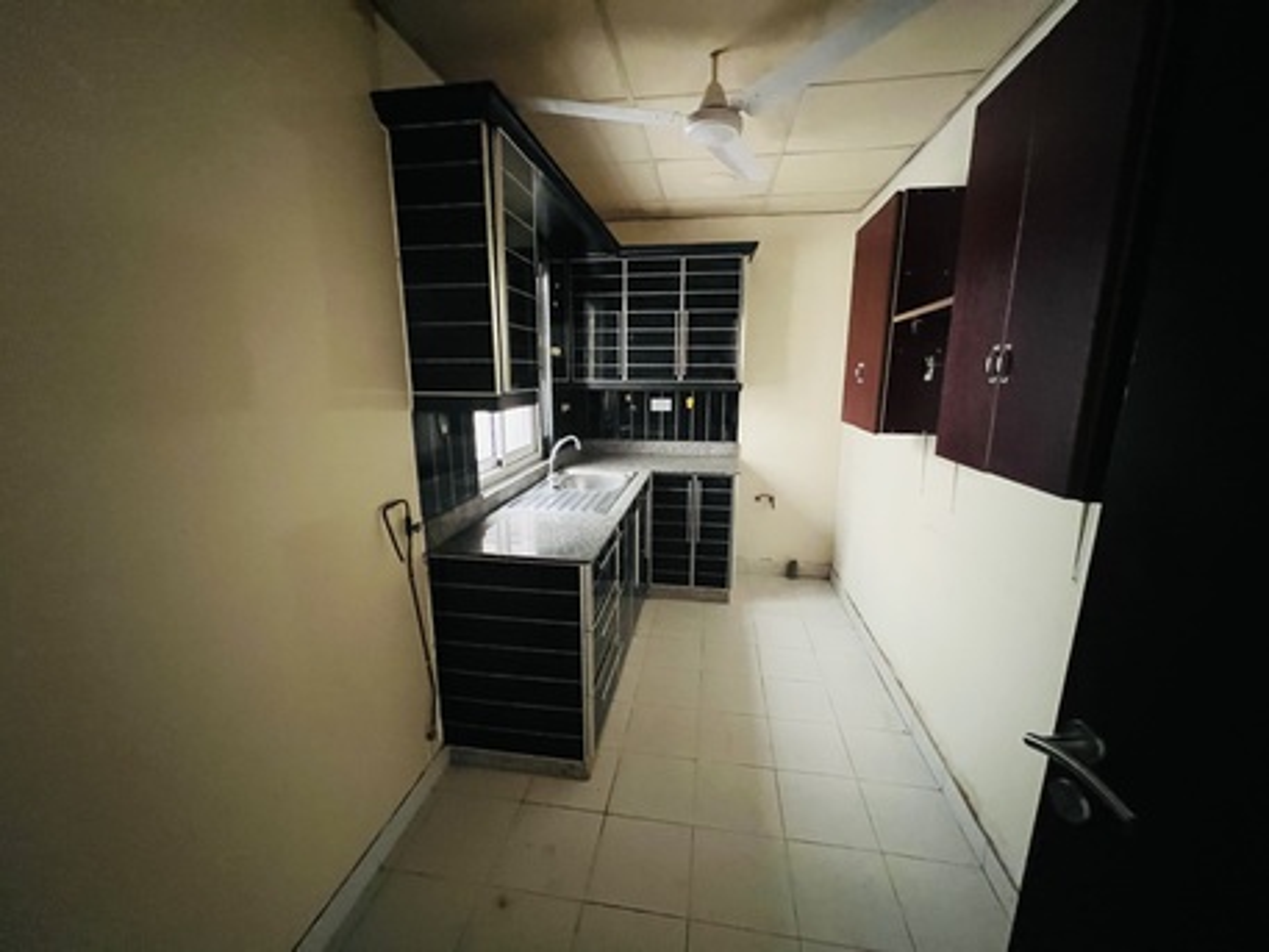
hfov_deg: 106.2
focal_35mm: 13
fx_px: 477
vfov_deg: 89.9
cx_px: 634
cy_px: 476
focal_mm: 1.57
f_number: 1.8
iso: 1250
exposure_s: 1/41
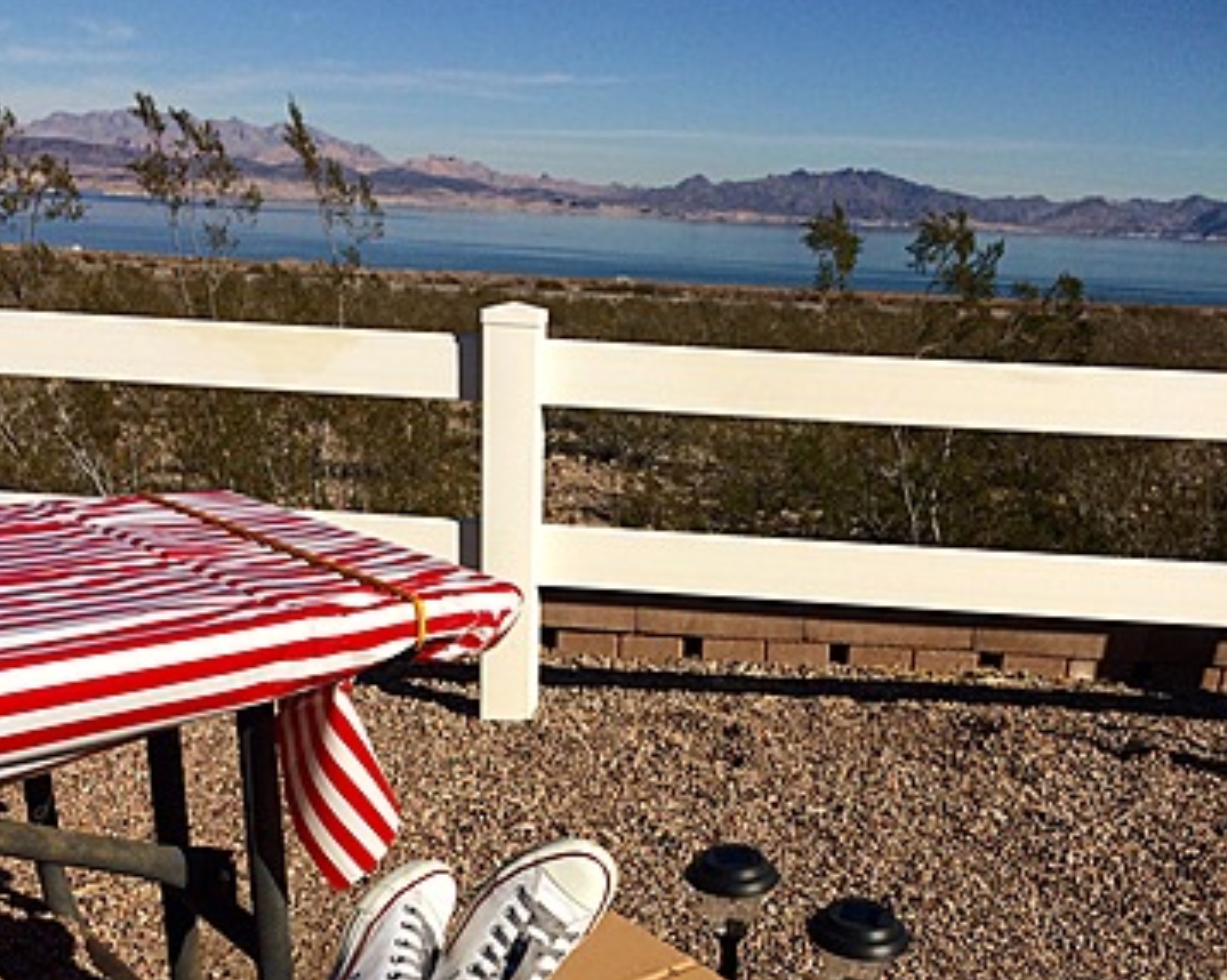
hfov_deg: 48.0
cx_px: 614
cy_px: 771
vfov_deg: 37.8
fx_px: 1379
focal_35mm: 38
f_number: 2.2
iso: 40
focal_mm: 4.15
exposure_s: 1/5882
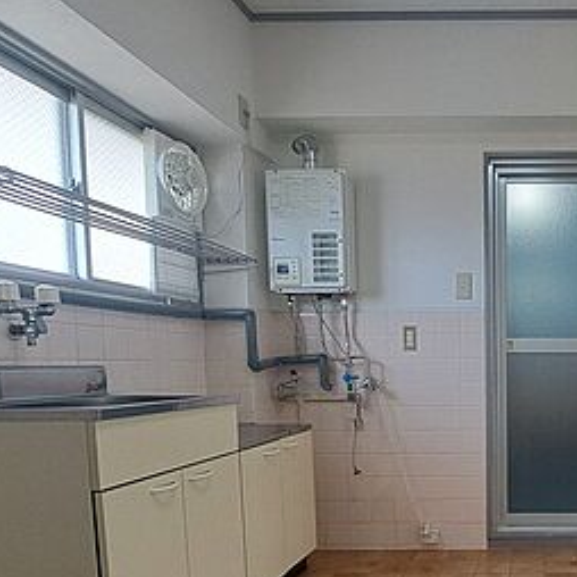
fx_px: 547
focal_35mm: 29
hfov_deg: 48.8
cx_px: 534
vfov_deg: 53.8
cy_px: 411
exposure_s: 1/100
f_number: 2.2
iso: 50
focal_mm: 1.74
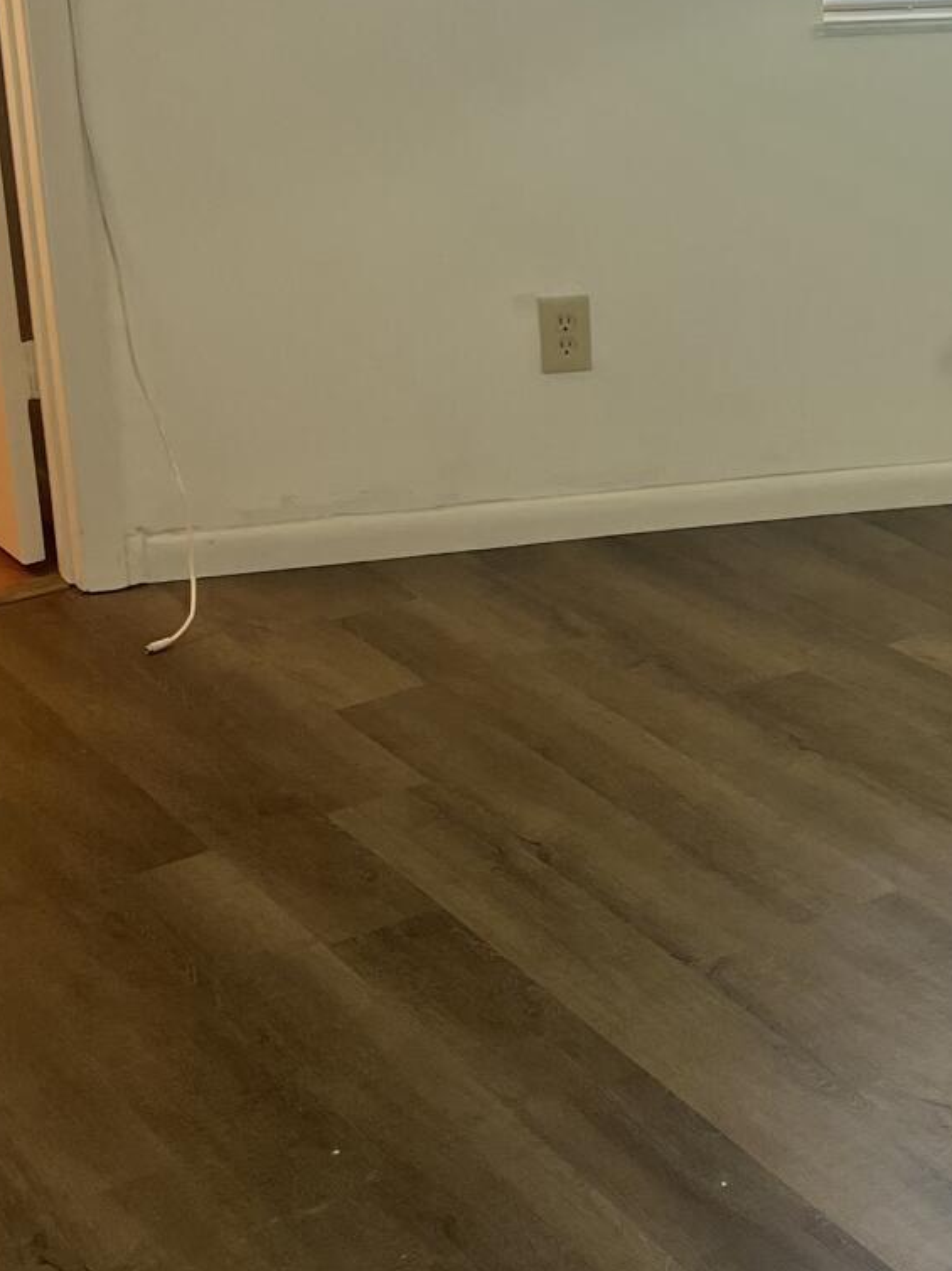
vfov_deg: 28.0
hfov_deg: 20.7
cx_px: 918
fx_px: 2532
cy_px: 453
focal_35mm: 69
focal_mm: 5.7
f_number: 1.5
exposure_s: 1/60
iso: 80
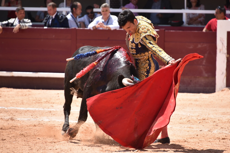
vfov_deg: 3.8
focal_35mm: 364
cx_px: 125
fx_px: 2325
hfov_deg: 5.7
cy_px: 64
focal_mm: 300
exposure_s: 1/1000
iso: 400
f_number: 5.6
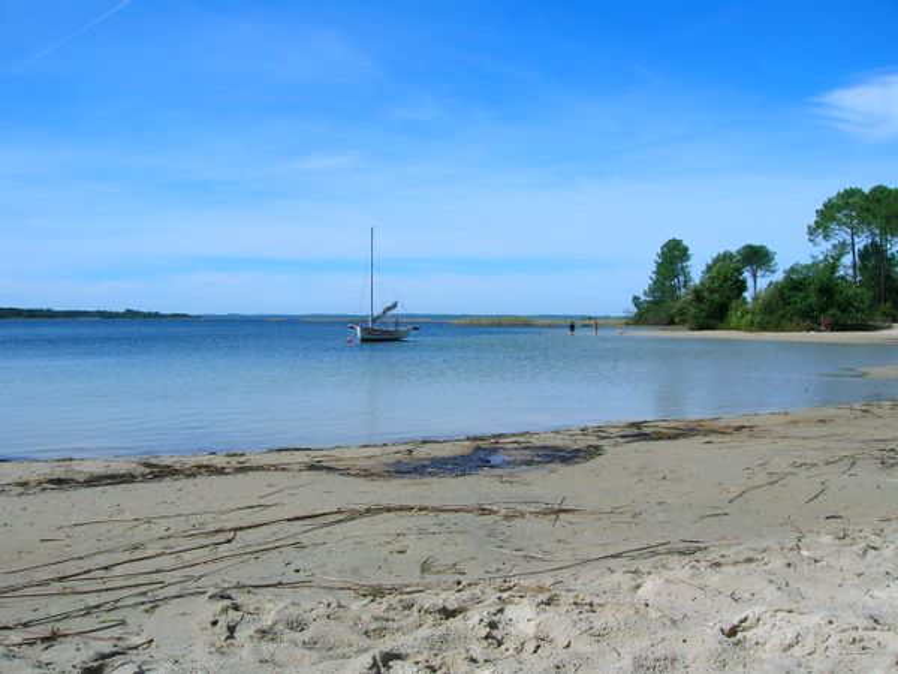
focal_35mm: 34
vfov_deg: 41.8
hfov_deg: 54.0
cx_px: 449
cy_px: 337
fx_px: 882
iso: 50
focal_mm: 5.7
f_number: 4.9
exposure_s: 1/515
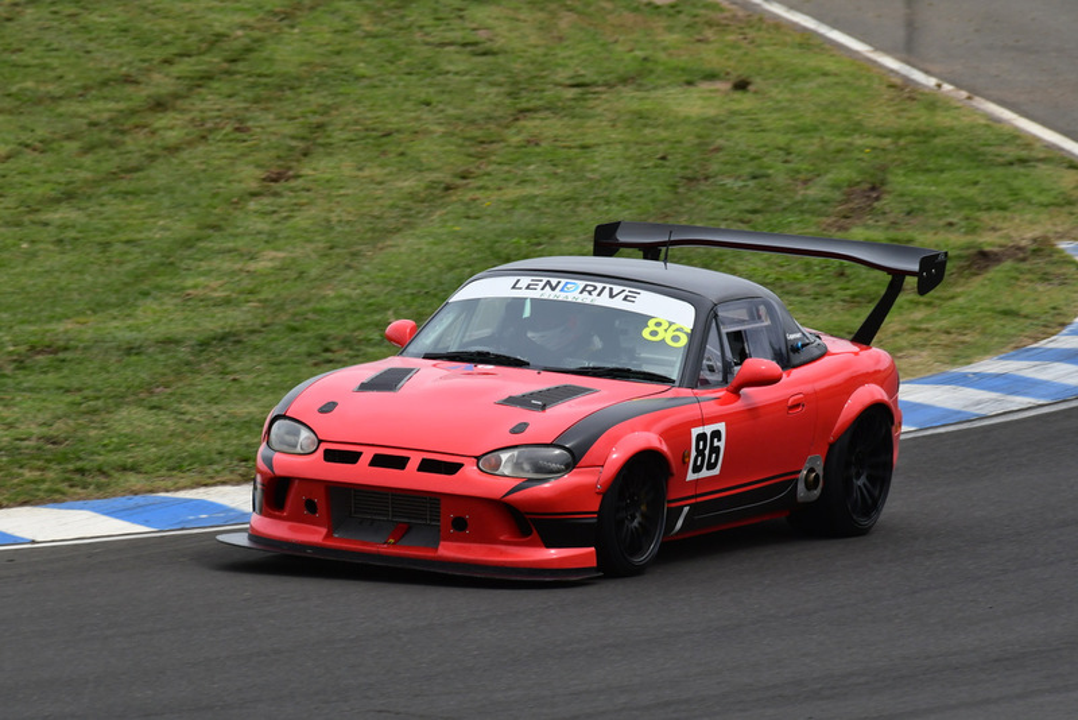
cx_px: 539
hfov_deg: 2.7
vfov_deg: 1.8
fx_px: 22465
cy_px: 360
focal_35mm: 750
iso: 500
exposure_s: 1/640
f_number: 11
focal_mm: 500
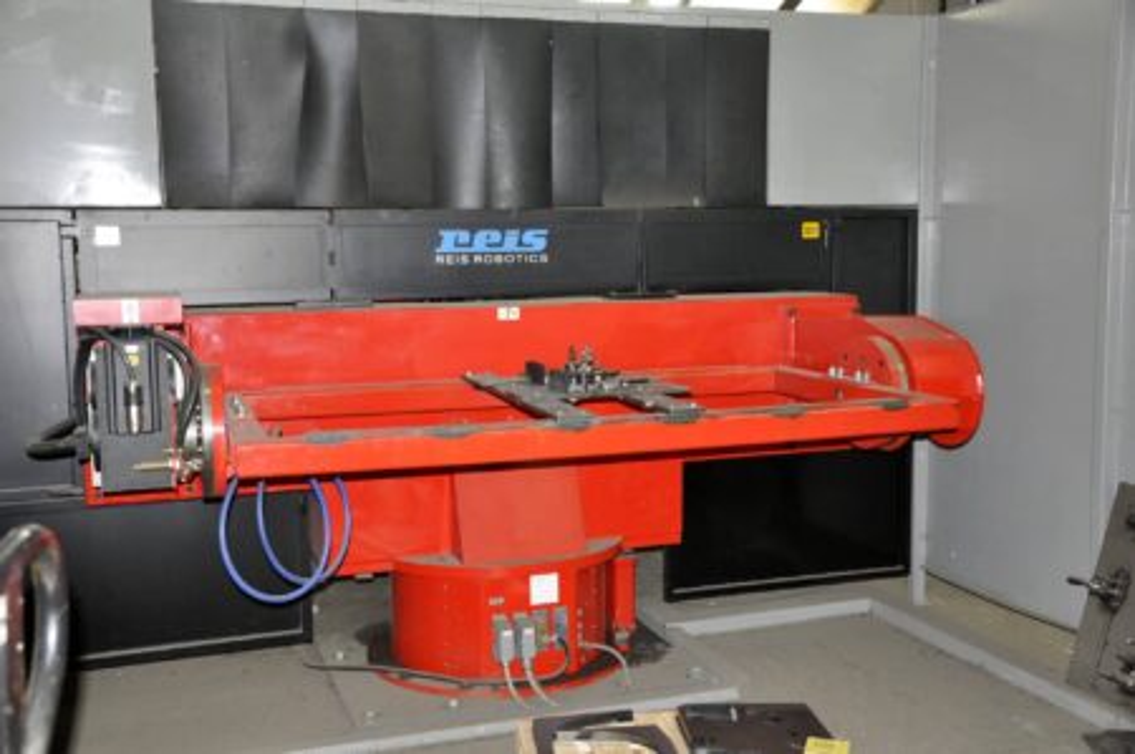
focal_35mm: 39
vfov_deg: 34.1
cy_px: 377
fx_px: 1228
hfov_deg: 49.6
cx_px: 568
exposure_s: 1/60
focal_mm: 26
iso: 800
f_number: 4
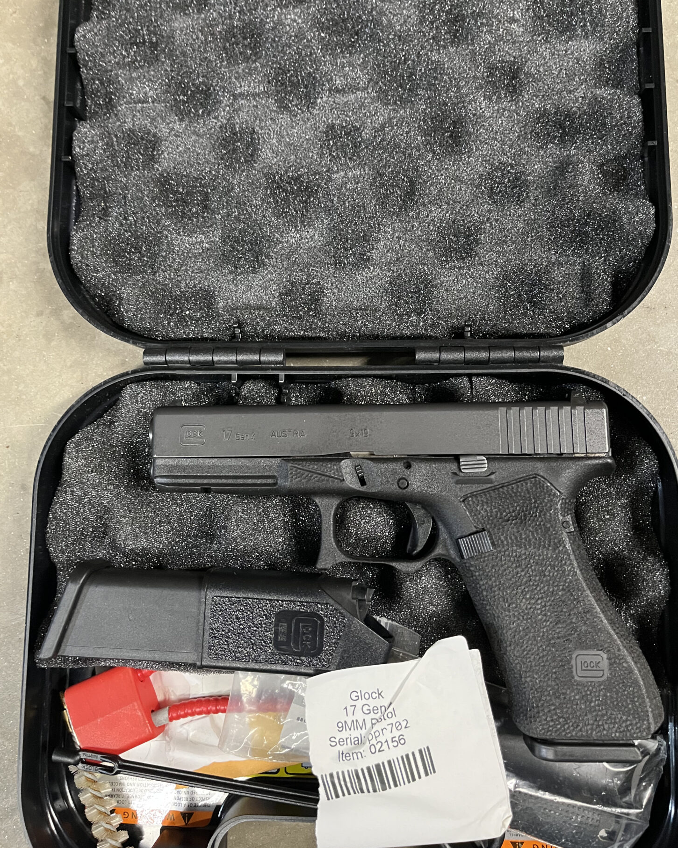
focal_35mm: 28
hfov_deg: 51.5
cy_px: 398
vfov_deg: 62.2
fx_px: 702
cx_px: 343
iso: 640
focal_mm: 5.1
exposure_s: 1/40
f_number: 1.6
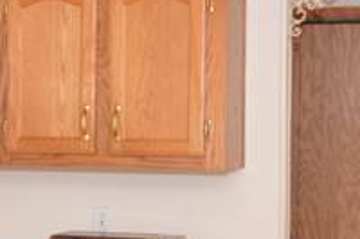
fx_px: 959
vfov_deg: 14.2
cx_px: 101
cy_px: 166
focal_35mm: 96
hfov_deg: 21.1
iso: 450
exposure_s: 1/60
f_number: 4
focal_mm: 10
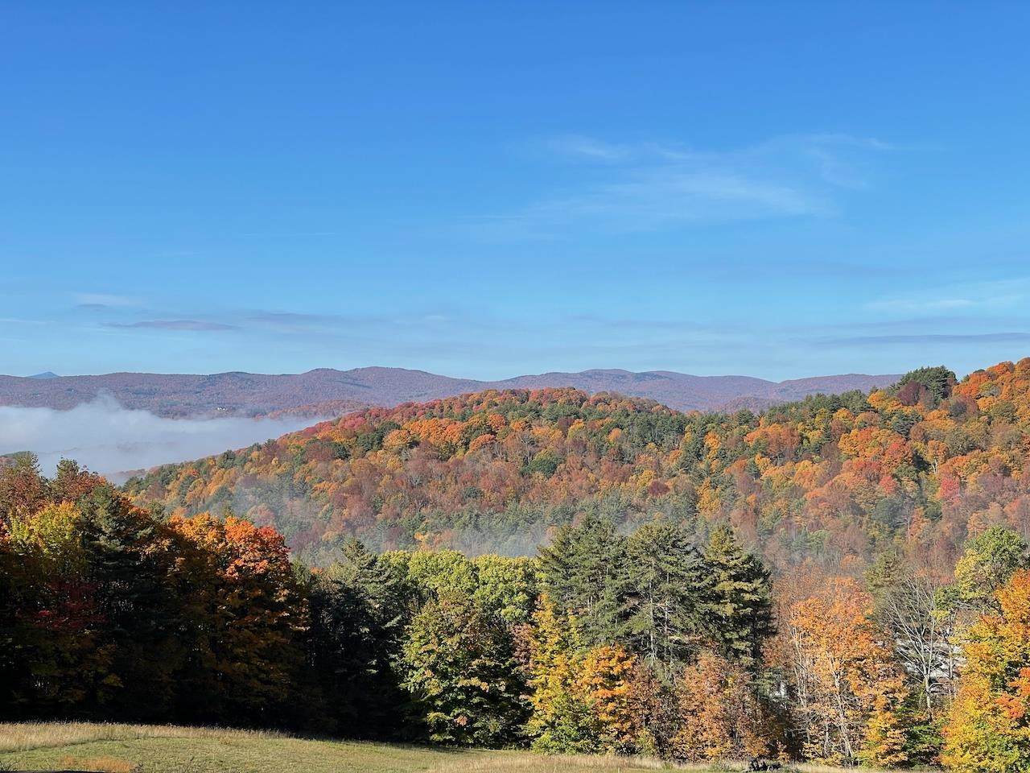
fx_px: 1547
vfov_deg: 28.0
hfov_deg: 36.8
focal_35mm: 52
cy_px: 386
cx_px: 515
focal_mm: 6
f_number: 2
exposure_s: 1/1776
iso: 32
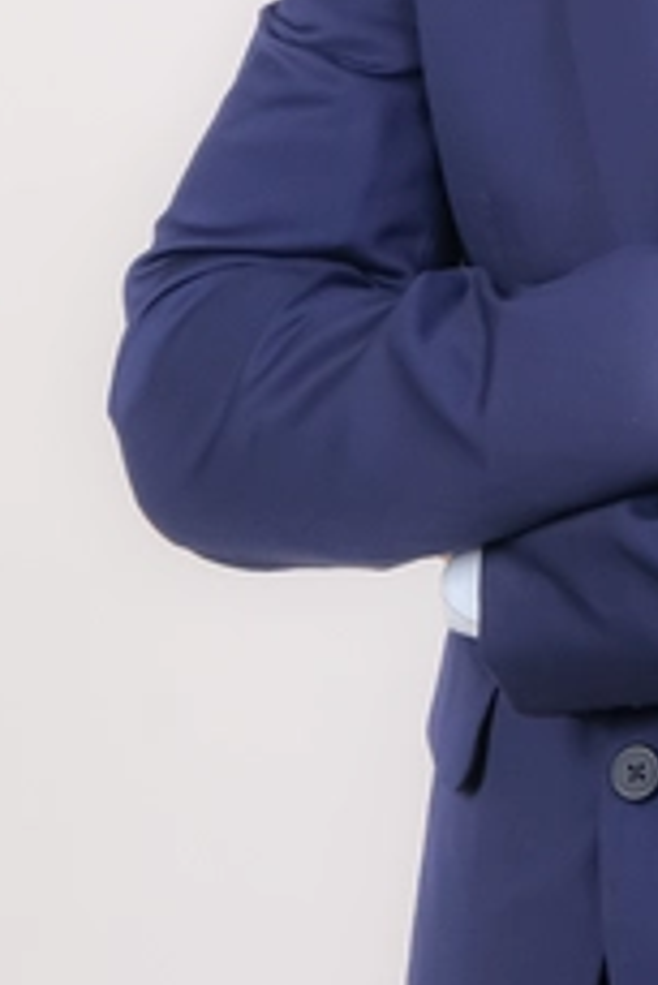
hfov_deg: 6.4
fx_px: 5803
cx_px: 809
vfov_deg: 9.6
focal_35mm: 212
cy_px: -62
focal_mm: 55
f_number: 11
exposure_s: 1/160
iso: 160
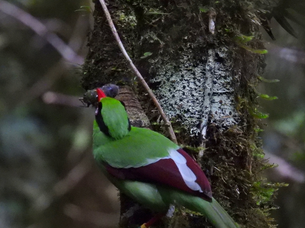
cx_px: 141
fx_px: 9649
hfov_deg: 1.8
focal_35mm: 1095
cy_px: 145
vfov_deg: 1.4
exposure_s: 1/200
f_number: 5.6
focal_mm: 152
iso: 1600
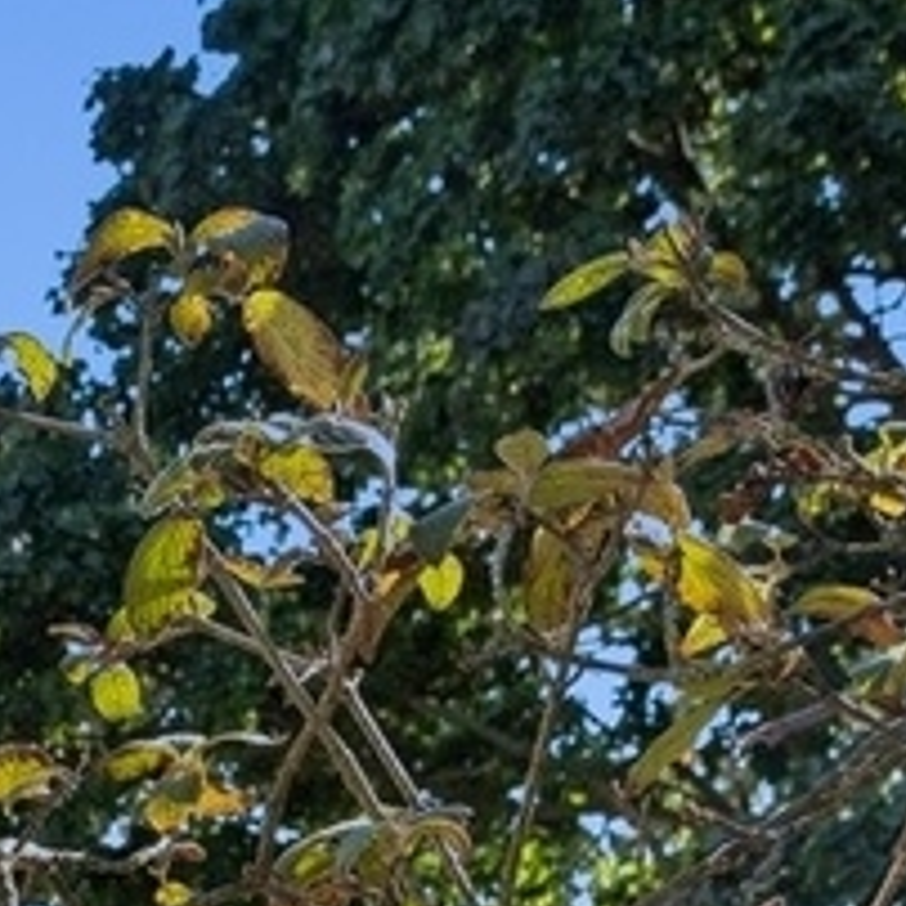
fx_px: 4027
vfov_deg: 10.4
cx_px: -908
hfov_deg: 11.5
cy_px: 2413
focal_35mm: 136
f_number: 8
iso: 320
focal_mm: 20
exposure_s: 1/500
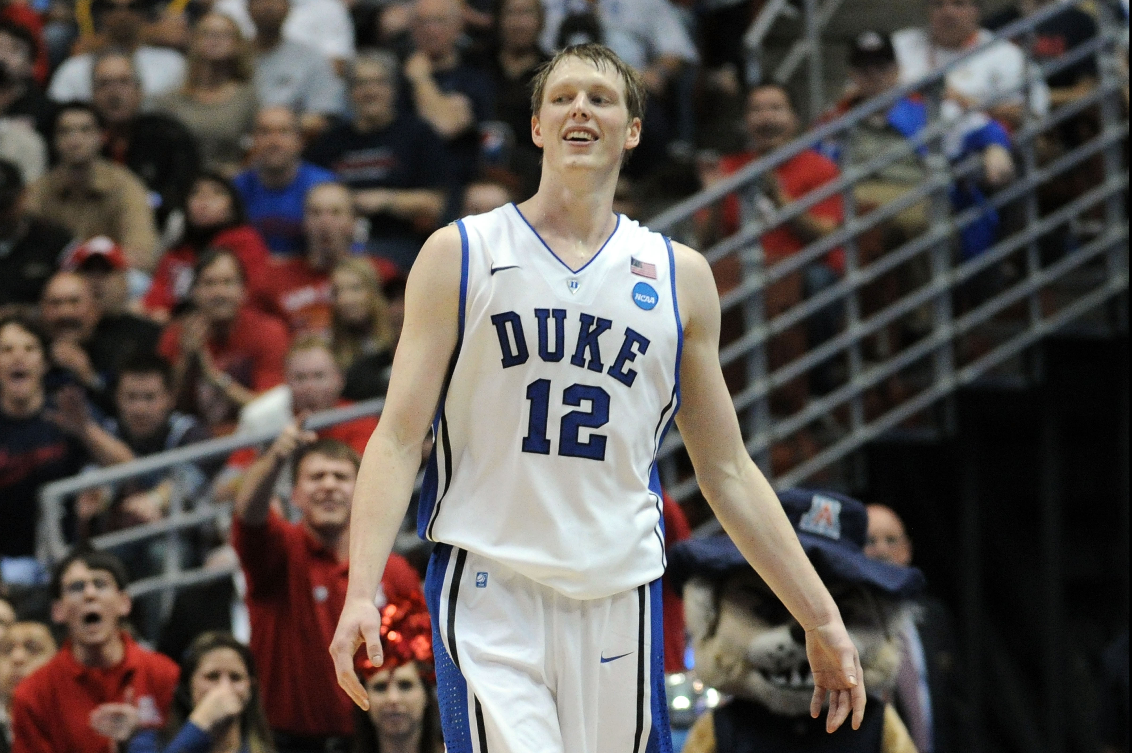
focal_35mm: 220
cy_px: 376
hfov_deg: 9.4
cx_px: 566
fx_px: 6913
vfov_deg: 6.2
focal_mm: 220
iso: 5000
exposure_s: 1/640
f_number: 4
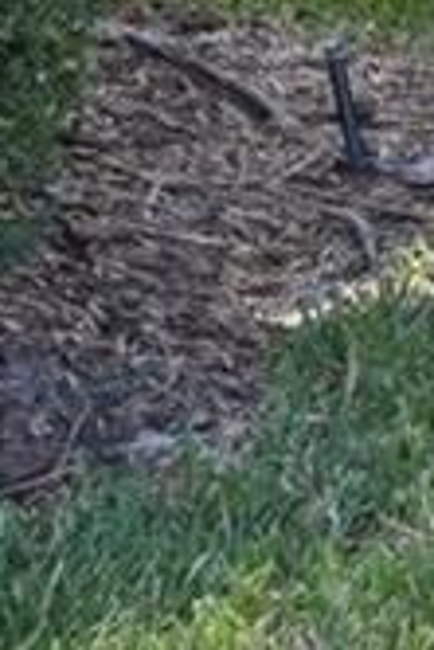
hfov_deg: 4.1
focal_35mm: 274
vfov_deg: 7.0
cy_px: -1083
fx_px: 4941
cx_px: 2538
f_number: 8
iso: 400
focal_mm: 28.5
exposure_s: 1/400
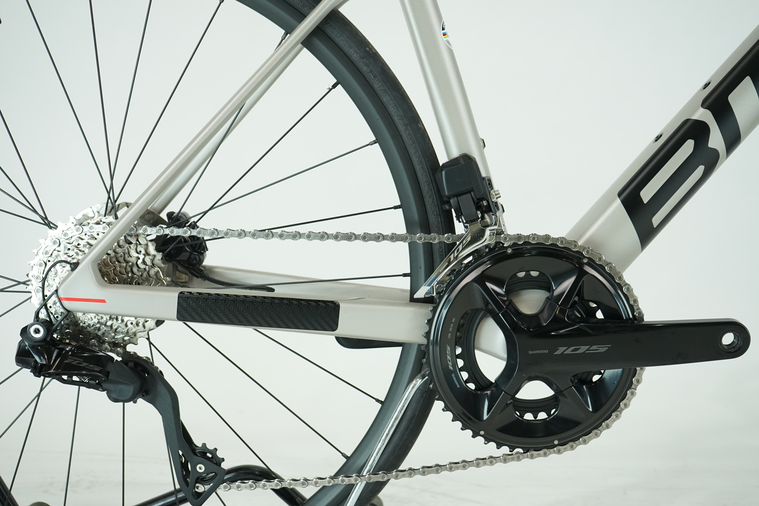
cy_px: 253
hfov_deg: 42.7
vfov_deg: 29.2
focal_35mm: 46
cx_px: 380
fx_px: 970
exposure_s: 1/200
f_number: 6.3
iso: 1600
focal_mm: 46
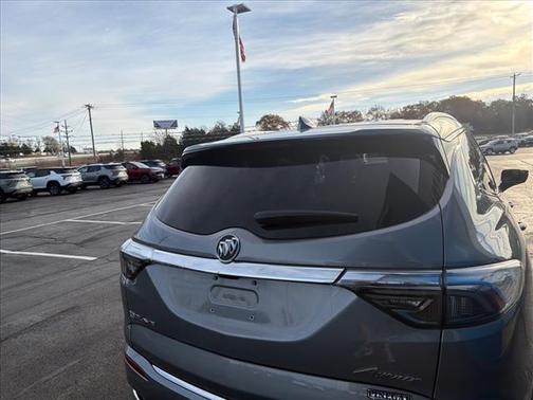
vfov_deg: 56.8
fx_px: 370
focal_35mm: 24
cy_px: 200
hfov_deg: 71.6
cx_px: 266
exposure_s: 1/3953
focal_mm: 6.76
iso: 125
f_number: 1.78
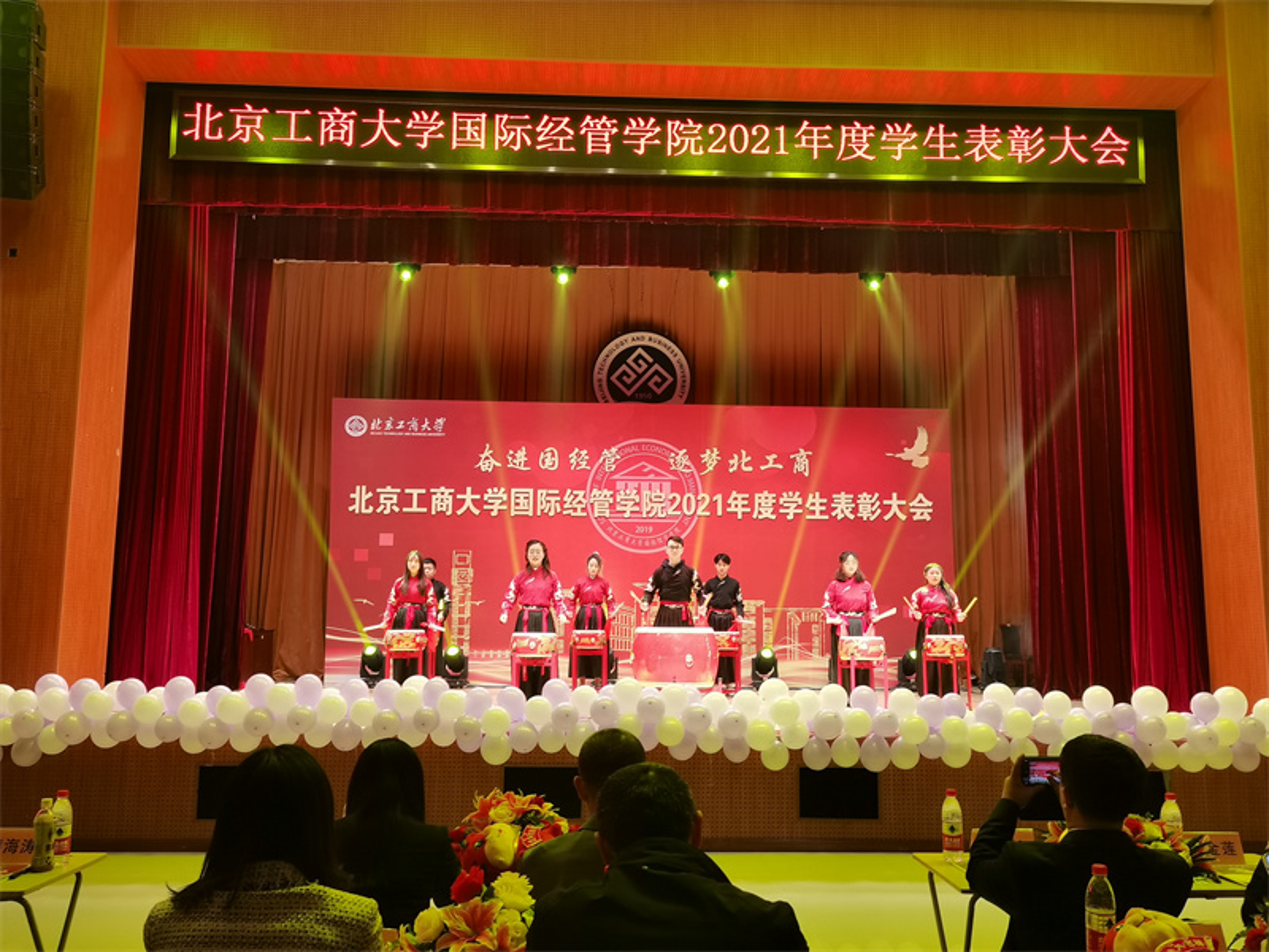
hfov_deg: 61.7
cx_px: 634
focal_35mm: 29
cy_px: 476
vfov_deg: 48.2
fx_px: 1063
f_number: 1.8
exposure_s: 1/36
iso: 200
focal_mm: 5.58
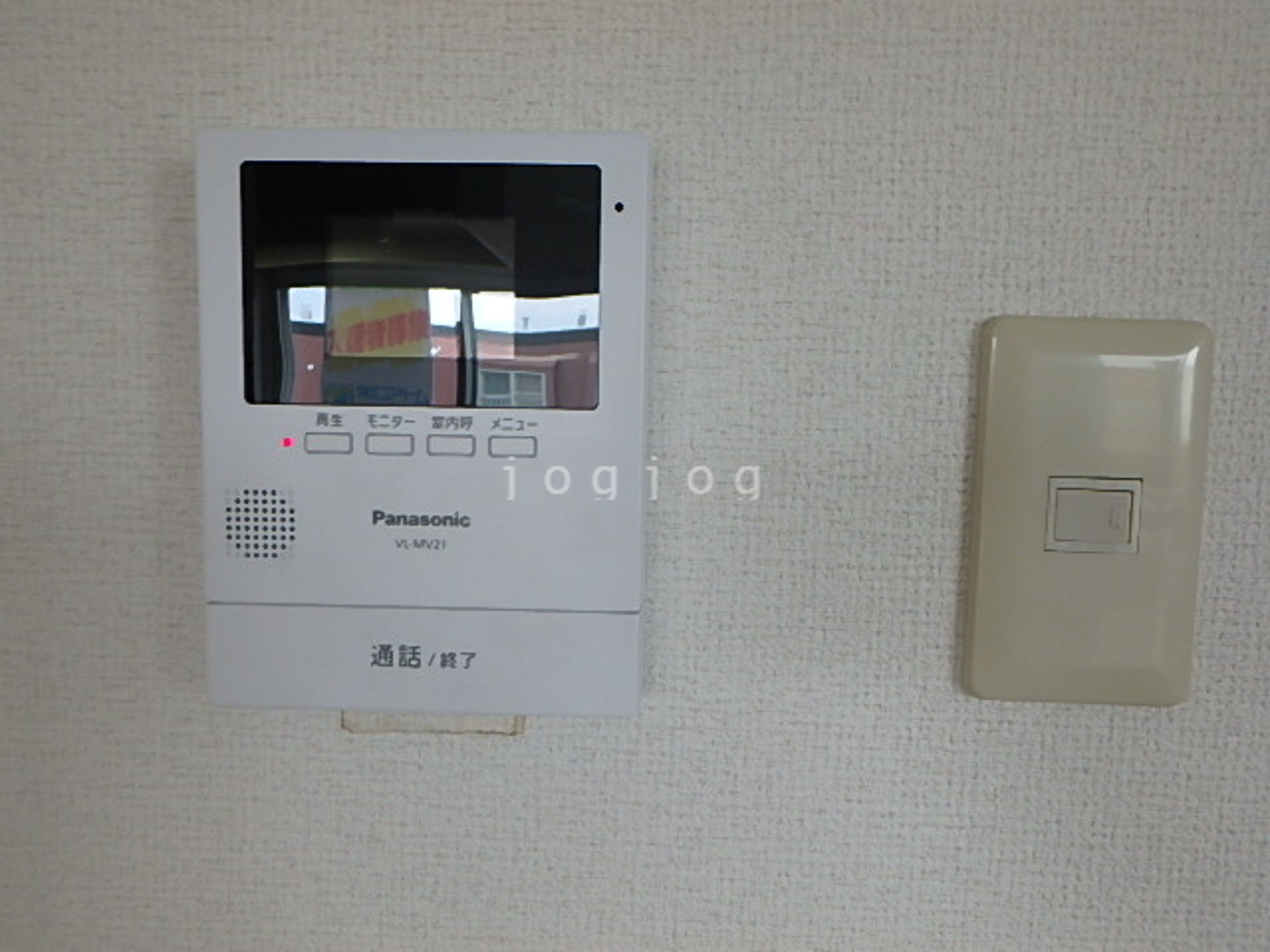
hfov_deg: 69.4
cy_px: 476
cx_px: 635
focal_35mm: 25
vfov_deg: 54.9
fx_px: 917
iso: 320
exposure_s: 1/30
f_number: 4.1
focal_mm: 4.5
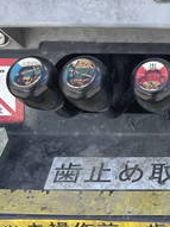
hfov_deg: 15.7
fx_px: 570
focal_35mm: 87
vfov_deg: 22.2
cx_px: 247
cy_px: 44
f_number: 1.6
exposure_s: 1/725
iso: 32
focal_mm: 4.2
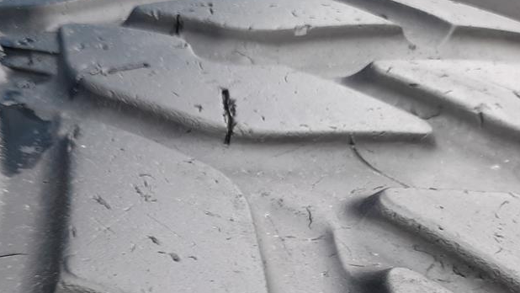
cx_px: 16
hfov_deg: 34.8
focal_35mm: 55
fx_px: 759
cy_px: 286
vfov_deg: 21.2
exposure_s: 1/50
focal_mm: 3.93
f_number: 1.7
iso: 40
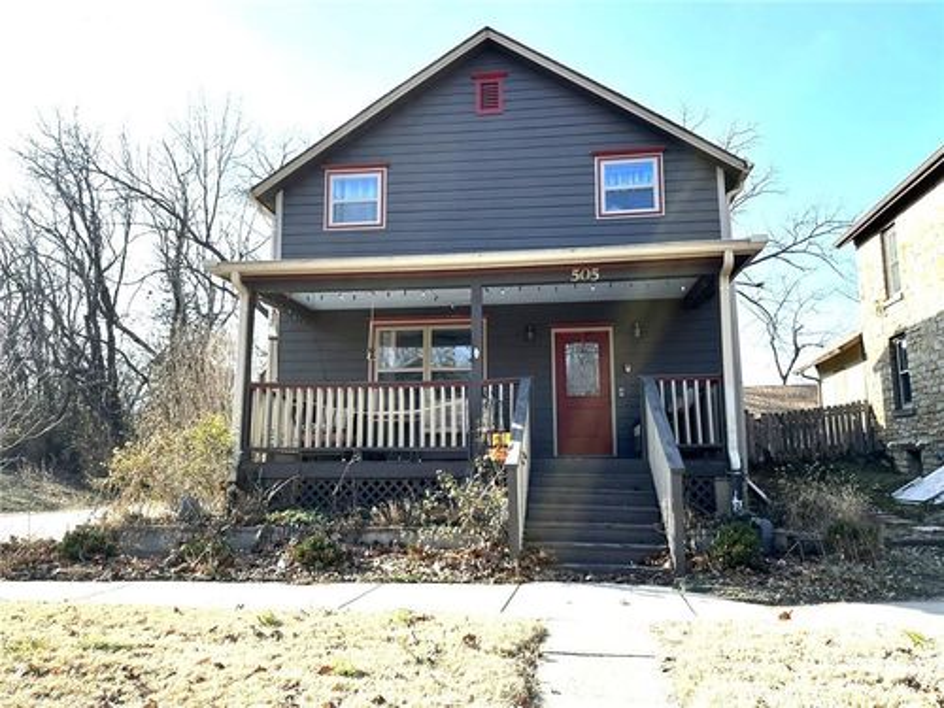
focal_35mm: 24
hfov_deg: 71.6
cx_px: 472
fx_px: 654
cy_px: 354
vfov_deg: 56.8
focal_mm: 6.86
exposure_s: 1/2469
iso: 80
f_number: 1.78
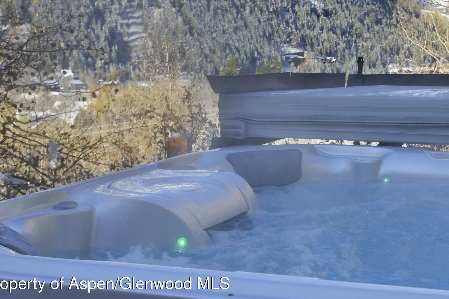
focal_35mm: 74
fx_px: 923
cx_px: 366
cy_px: 19
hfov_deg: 26.8
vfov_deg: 18.1
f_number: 7.1
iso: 320
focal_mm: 38
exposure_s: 1/400
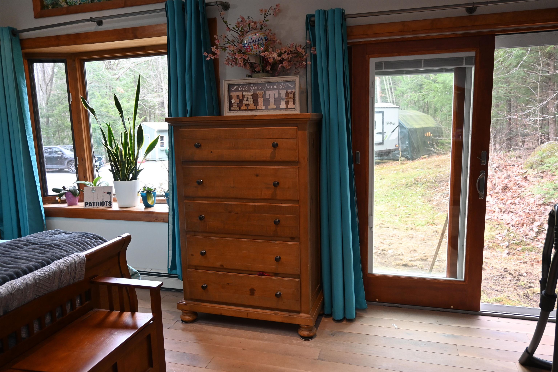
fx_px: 430
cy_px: 186
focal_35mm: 28
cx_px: 279
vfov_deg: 46.8
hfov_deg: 65.9
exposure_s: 1/125
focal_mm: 18.5
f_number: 3.8
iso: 720
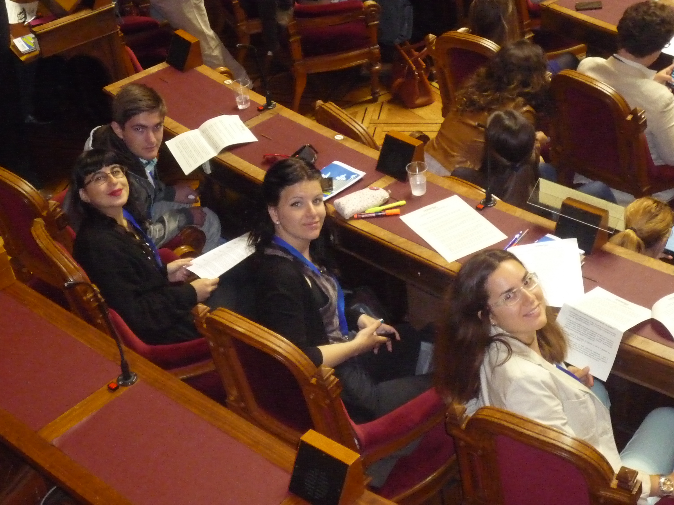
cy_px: 252
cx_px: 337
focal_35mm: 67
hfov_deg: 29.0
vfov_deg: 21.9
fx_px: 1305
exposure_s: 1/40
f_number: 4.5
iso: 800
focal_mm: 9.9
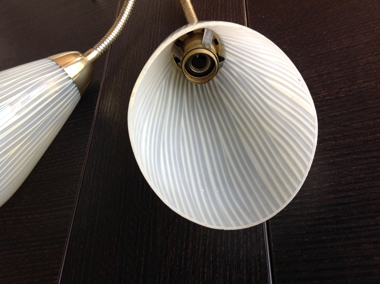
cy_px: 142
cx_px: 190
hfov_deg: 52.7
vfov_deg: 40.6
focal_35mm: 35
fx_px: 384
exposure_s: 1/30
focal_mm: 4.28
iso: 50
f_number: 2.4
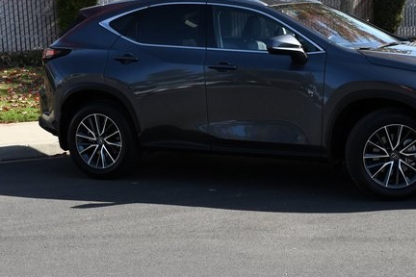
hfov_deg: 26.2
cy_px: 132
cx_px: 273
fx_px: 890
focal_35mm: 77
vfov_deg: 17.7
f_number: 13
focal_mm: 35
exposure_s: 1/640
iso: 1250
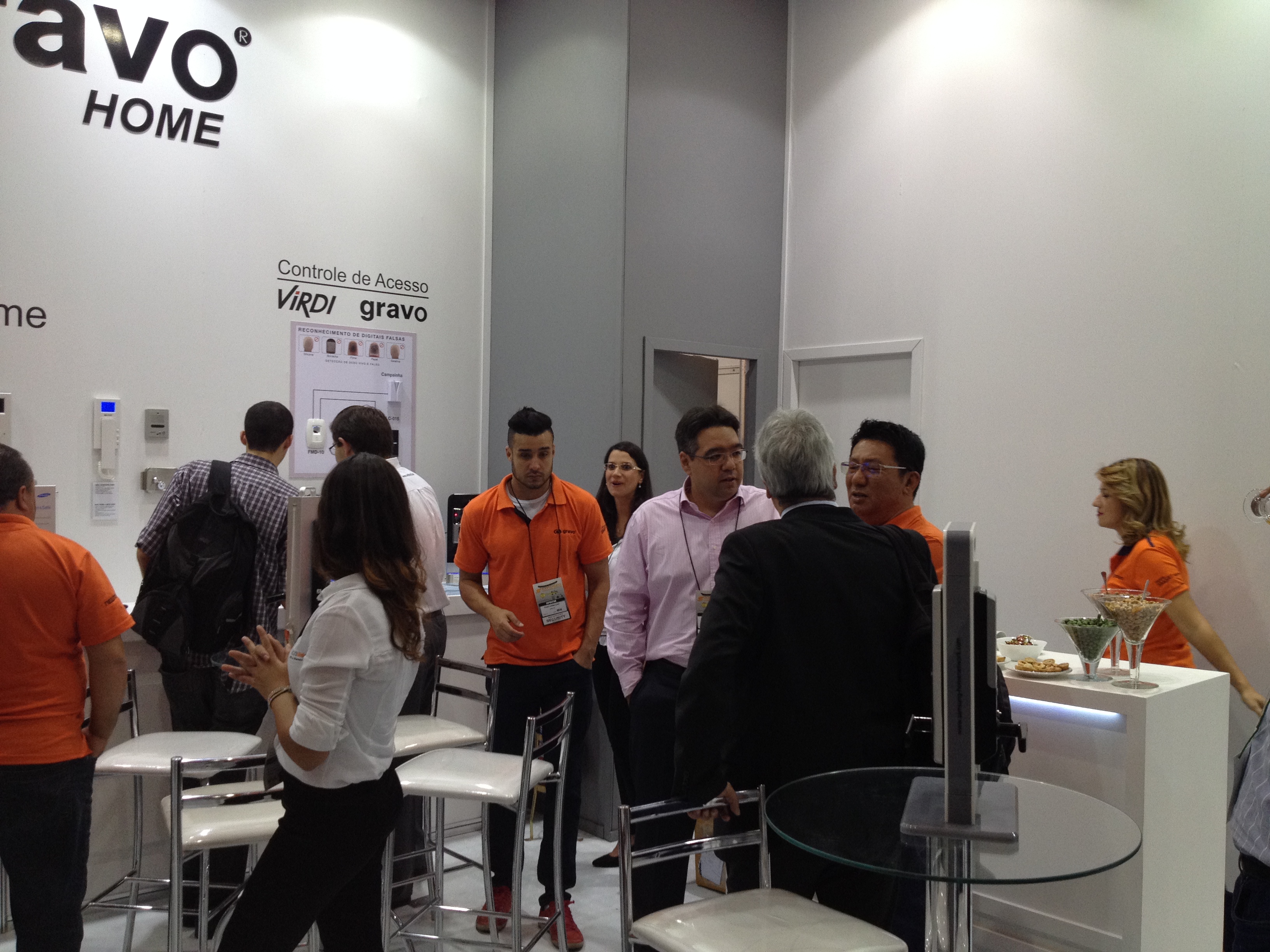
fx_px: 1284
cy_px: 476
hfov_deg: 52.6
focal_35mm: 35
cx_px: 635
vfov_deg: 40.7
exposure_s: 1/120
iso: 100
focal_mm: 4.28
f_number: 2.4
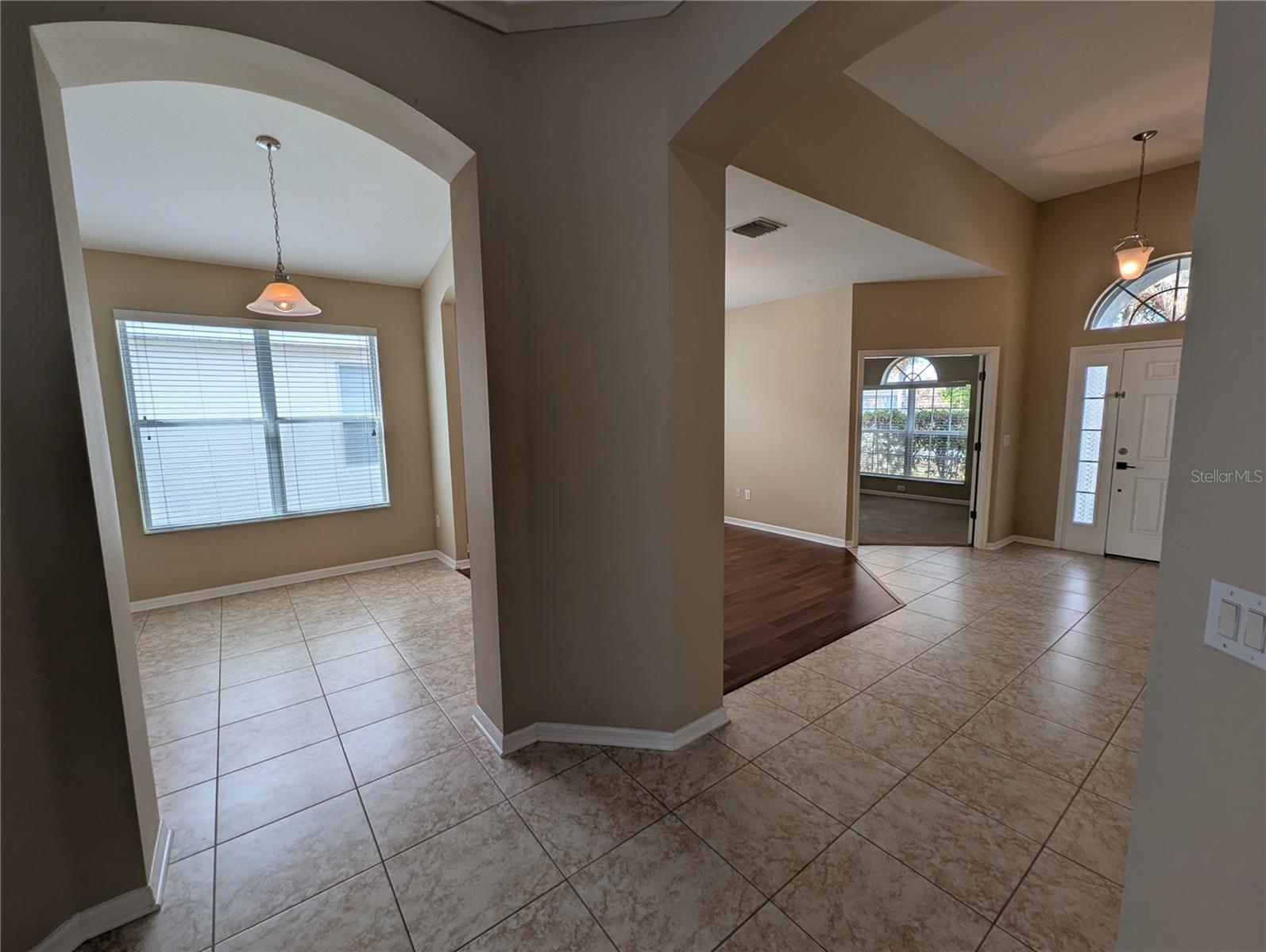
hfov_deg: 106.1
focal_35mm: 13
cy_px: 476
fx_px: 476
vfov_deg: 90.1
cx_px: 633
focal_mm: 1.95
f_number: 2.2
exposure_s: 1/179
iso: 45
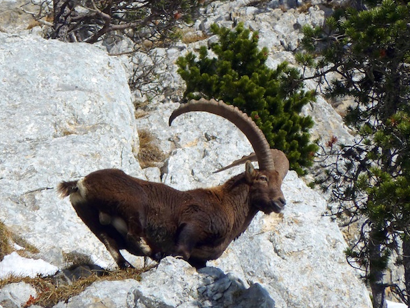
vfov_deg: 4.6
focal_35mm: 324
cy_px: 151
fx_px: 3839
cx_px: 202
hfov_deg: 6.1
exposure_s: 1/640
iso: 80
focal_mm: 49.2
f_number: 5.6
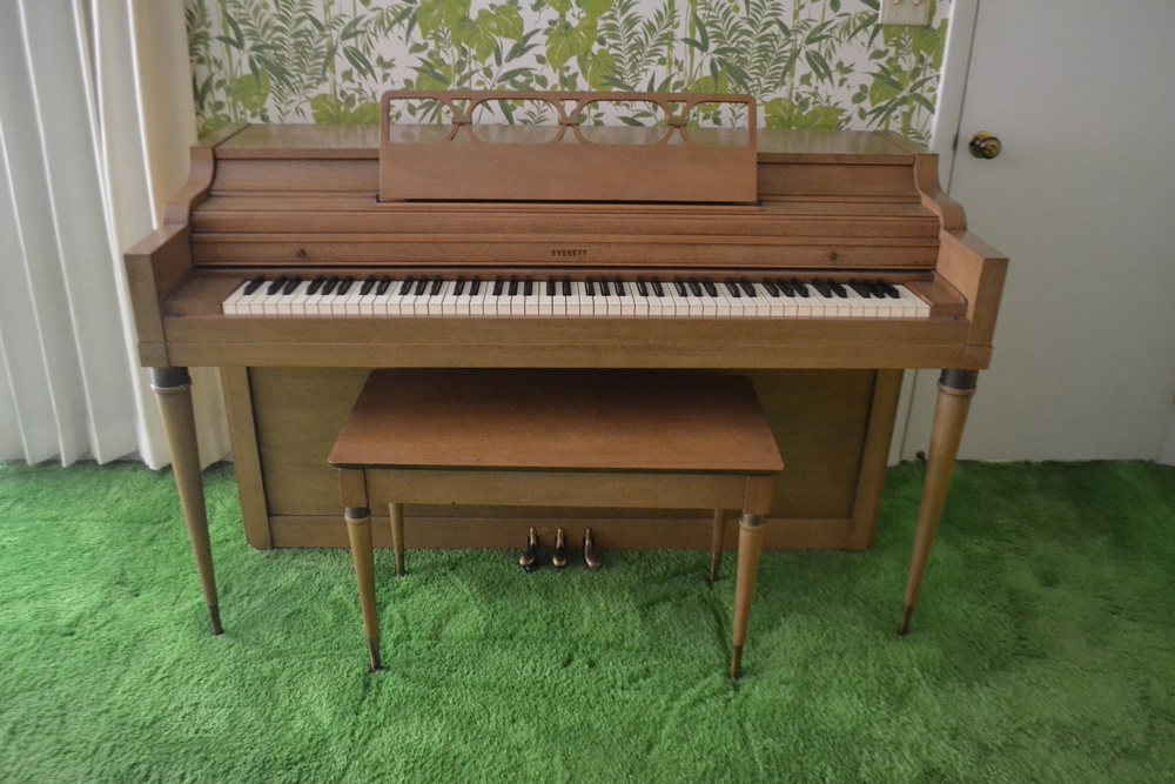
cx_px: 588
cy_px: 392
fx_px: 881
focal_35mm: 27
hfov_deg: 67.4
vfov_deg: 47.9
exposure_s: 1/40
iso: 3200
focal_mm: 18
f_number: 3.5
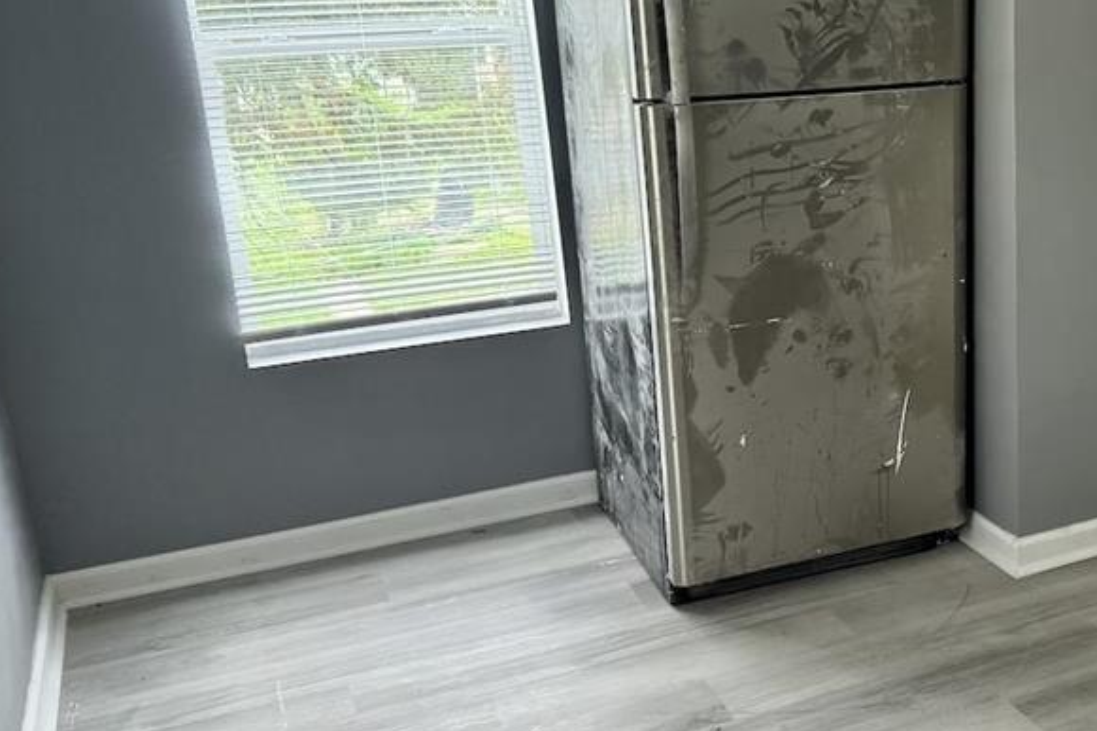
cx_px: 891
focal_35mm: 44
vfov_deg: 30.5
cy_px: 378
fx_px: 1340
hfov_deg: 42.4
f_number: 1.78
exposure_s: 1/234
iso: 200
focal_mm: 6.76
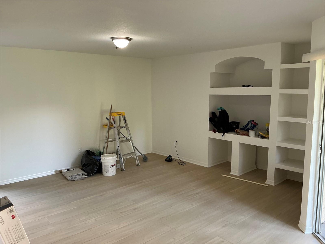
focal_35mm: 28
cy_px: 122
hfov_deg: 63.4
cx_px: 162
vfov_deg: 49.7
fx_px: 263
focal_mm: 3
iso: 80
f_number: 1.8
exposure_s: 1/60
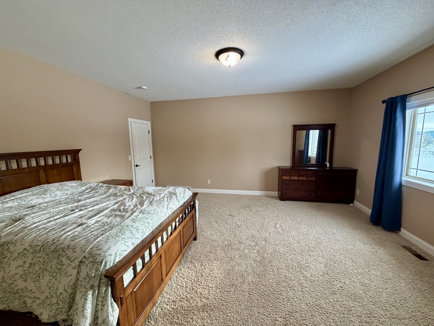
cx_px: 217
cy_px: 163
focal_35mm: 14
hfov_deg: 102.1
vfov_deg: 85.7
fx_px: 176
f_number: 2.2
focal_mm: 2.22
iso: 320
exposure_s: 1/120
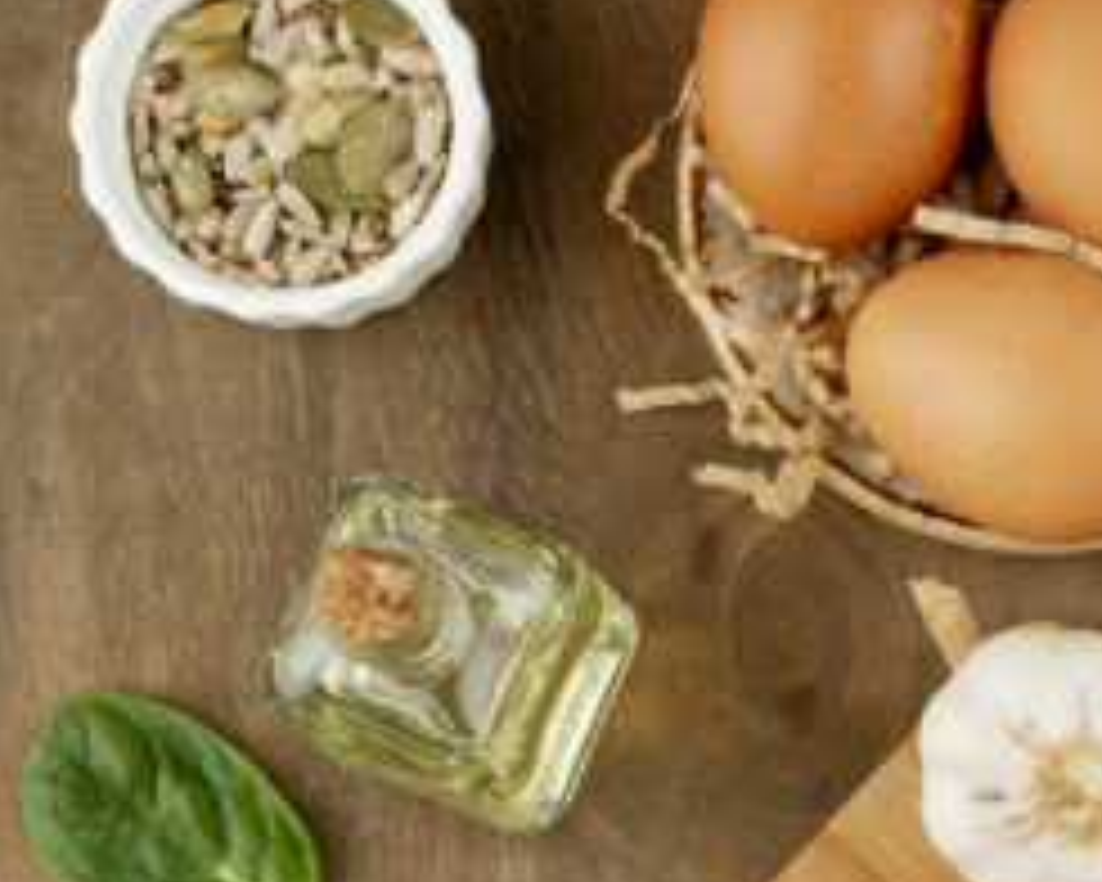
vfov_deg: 7.8
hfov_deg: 9.5
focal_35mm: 196
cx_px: 1858
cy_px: 1224
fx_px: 6393
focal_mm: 50
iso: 100
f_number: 9
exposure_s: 1/100
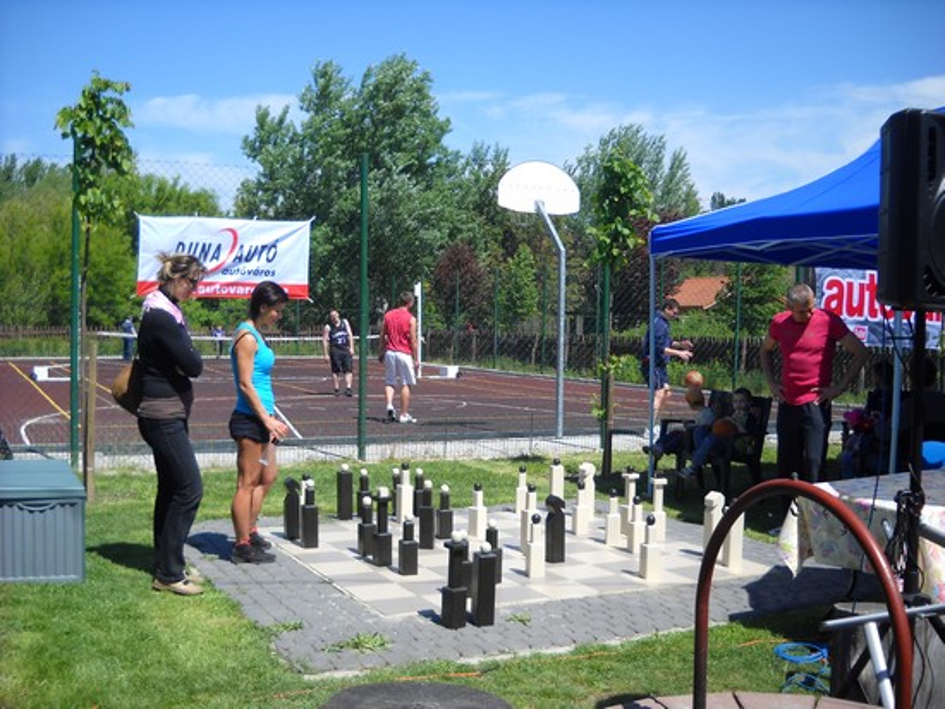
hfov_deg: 45.8
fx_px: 1120
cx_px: 472
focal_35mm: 41
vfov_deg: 35.2
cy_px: 354
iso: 64
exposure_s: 1/250
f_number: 5.5
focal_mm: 6.72
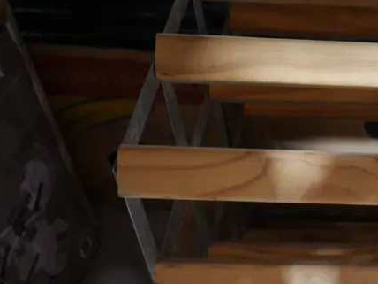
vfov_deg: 21.7
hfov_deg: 26.2
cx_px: 440
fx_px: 732
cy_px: 217
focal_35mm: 67
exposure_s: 1/60
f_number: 3.5
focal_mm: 14
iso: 1000
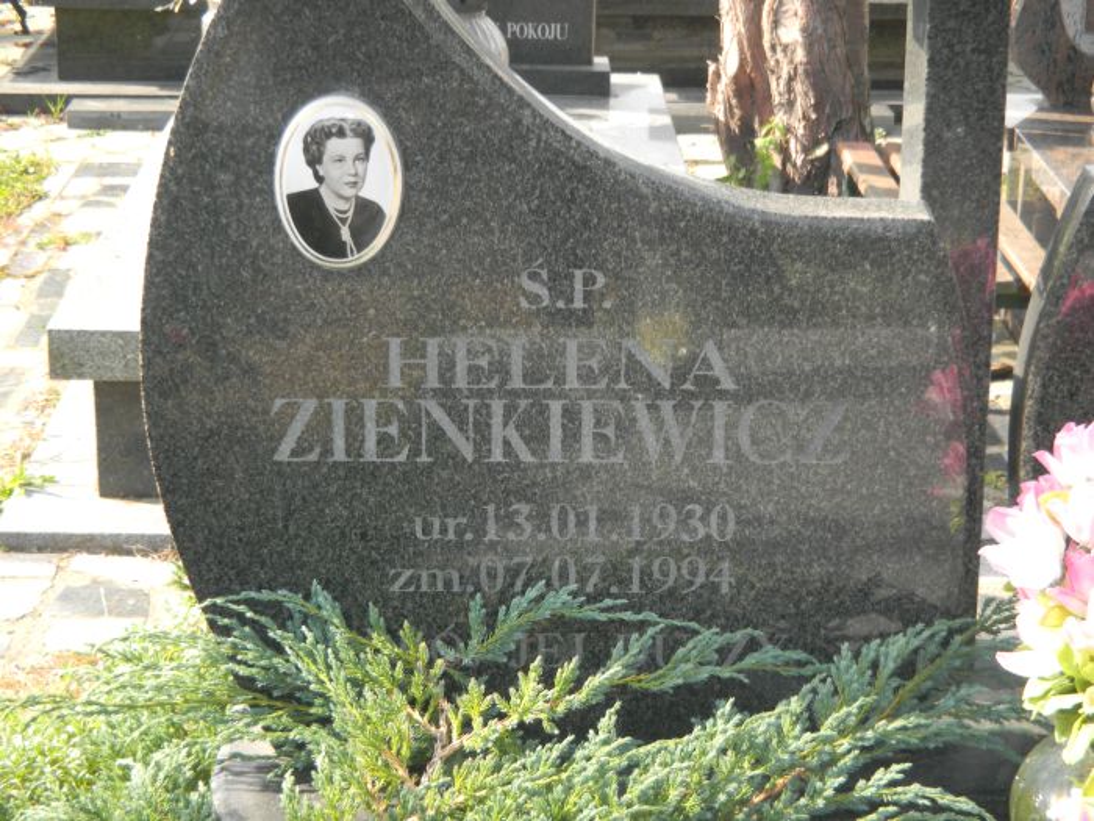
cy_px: 410
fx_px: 2623
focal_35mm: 83
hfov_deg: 23.6
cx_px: 547
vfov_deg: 17.8
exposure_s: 1/100
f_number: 4.8
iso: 113
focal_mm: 14.9
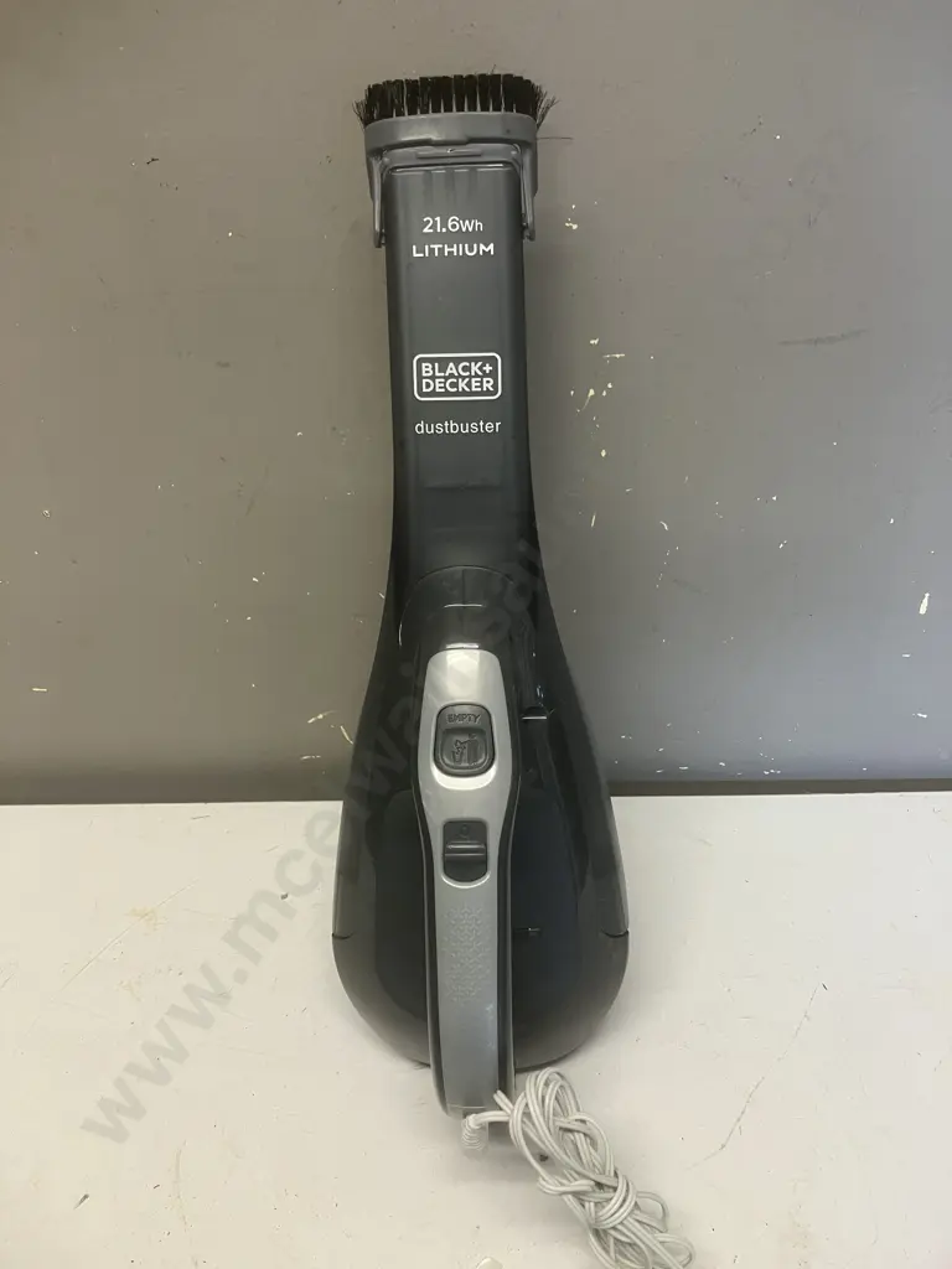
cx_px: 476
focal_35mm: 28
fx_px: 1027
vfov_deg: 63.4
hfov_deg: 49.7
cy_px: 634
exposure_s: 1/50
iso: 64
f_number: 1.8
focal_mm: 3.99
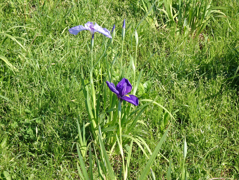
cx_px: 120
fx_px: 898
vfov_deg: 11.4
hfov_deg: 15.2
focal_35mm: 130
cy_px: 90
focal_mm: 20.59
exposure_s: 1/200
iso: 100
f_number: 5.6
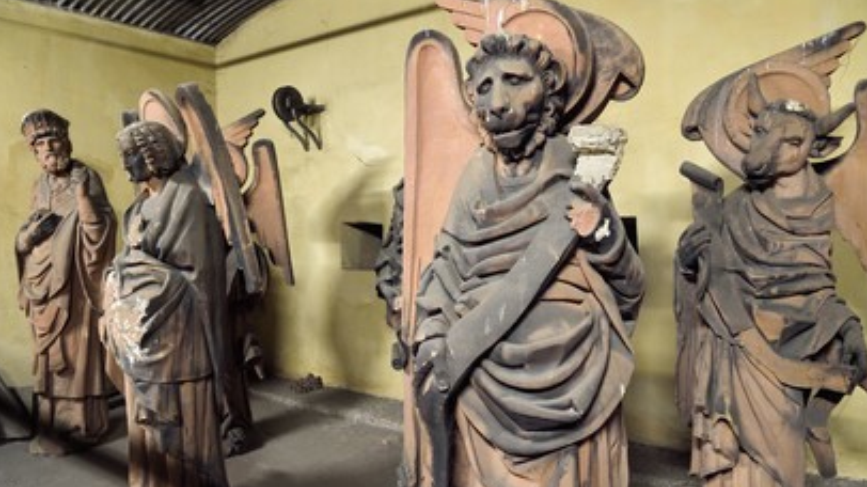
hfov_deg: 71.9
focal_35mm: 26
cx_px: 438
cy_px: 248
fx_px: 597
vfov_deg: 44.3
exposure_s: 1/13
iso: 1600
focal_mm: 24
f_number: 7.1
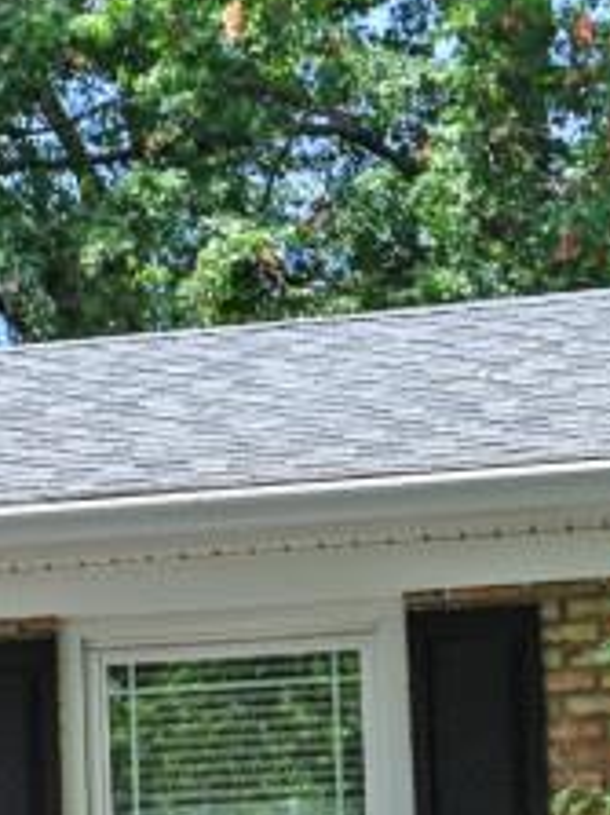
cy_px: 1009
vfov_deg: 10.0
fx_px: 4563
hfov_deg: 6.6
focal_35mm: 194
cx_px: -1505
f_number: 5.6
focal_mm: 30
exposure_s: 1/250
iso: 125
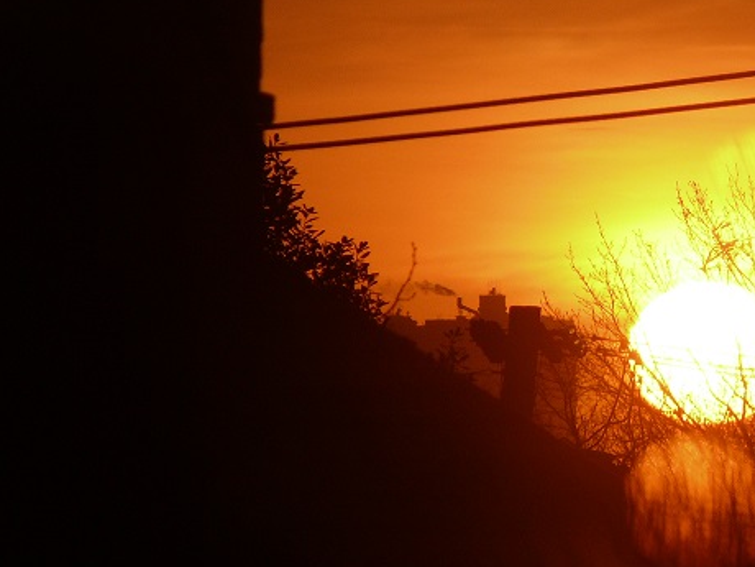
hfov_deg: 2.4
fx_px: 18147
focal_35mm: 832
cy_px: 270
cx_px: 584
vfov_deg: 1.8
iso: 100
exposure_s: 1/1000
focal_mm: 88.8
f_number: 5.6
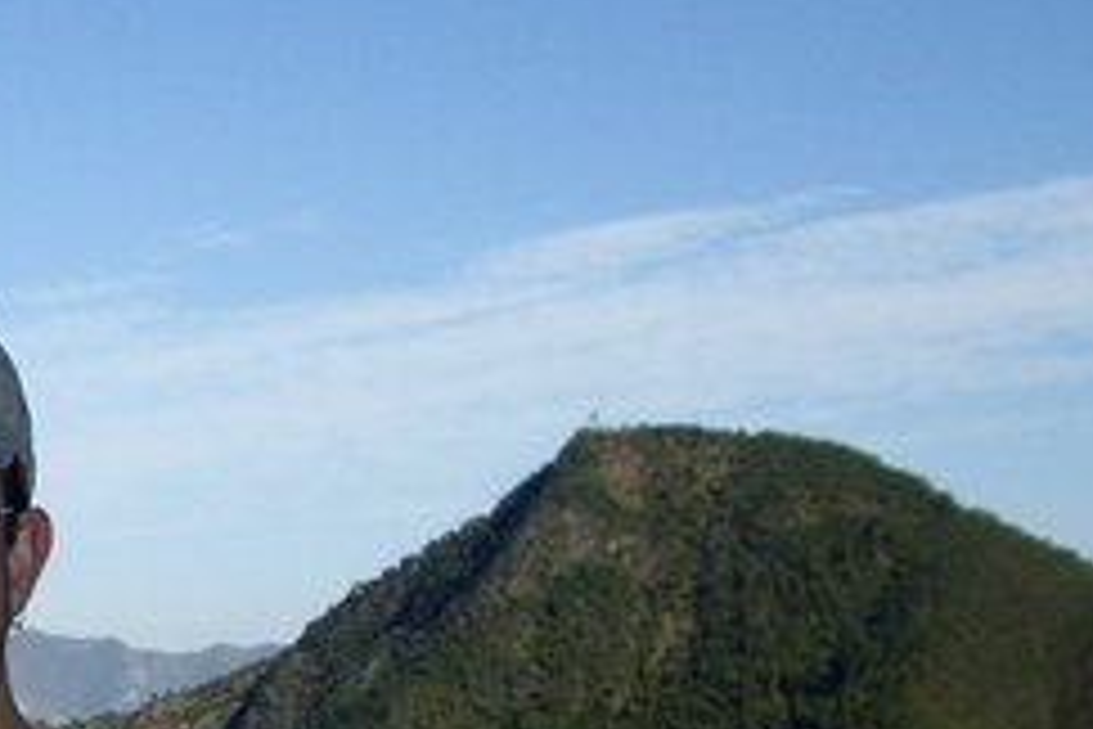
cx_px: -202
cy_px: 828
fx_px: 3157
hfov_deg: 18.6
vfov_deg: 12.9
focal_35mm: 104
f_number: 4.3
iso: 100
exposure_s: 1/800
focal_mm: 6.2
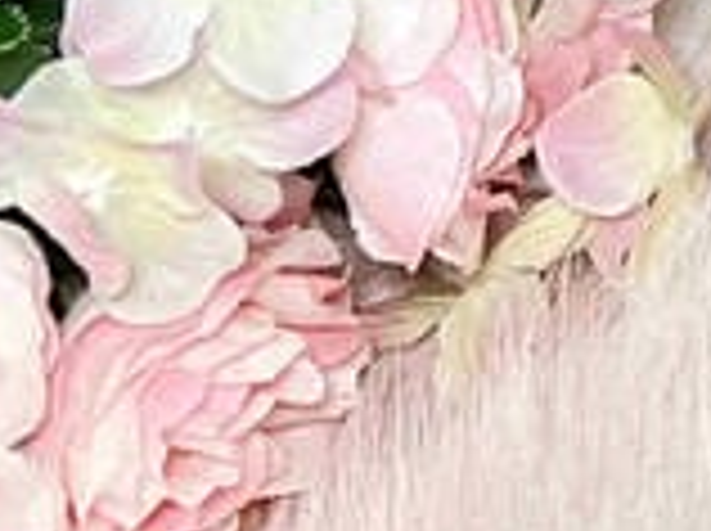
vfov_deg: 6.6
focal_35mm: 198
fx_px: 4061
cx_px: 2002
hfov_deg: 8.6
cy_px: -1202
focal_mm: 5.7
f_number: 1.5
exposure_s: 1/60
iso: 80
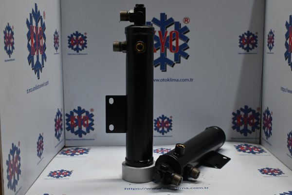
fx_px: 365
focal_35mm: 45
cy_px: 98
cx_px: 146
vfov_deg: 29.9
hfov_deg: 43.6
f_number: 4.8
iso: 900
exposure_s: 1/125
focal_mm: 30
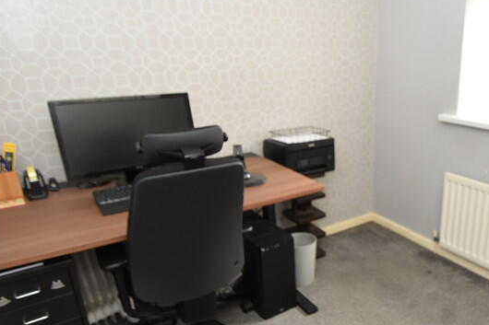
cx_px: 362
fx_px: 394
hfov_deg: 60.5
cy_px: 191
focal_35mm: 29
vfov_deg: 44.8
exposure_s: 1/80
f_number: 4.5
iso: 800
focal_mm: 10
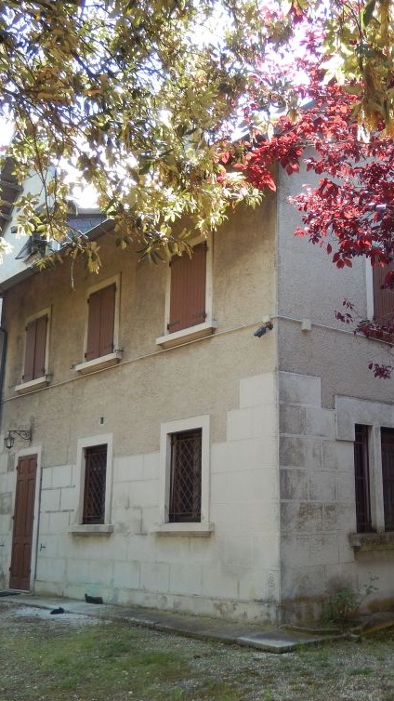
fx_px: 687
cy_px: 350
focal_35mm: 37
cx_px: 322
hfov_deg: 31.1
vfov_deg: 54.0
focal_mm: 4.5
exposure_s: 1/125
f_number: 3.4
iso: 125
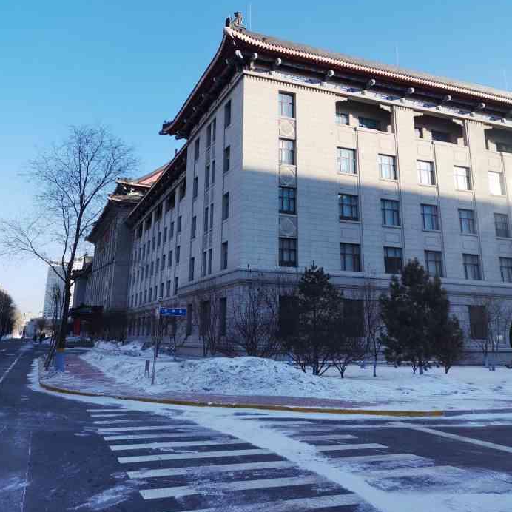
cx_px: 256
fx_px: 519
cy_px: 196
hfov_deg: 52.5
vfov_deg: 52.1
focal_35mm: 31
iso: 50
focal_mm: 4.75
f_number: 1.8
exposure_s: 1/769
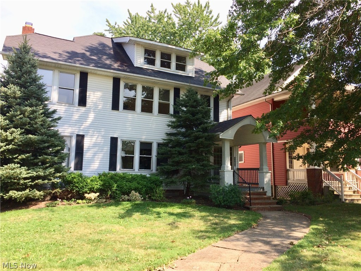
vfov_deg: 48.2
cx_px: 180
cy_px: 136
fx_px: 302
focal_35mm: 29
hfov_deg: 61.7
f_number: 2.2
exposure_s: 1/789
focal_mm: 4.15
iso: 32
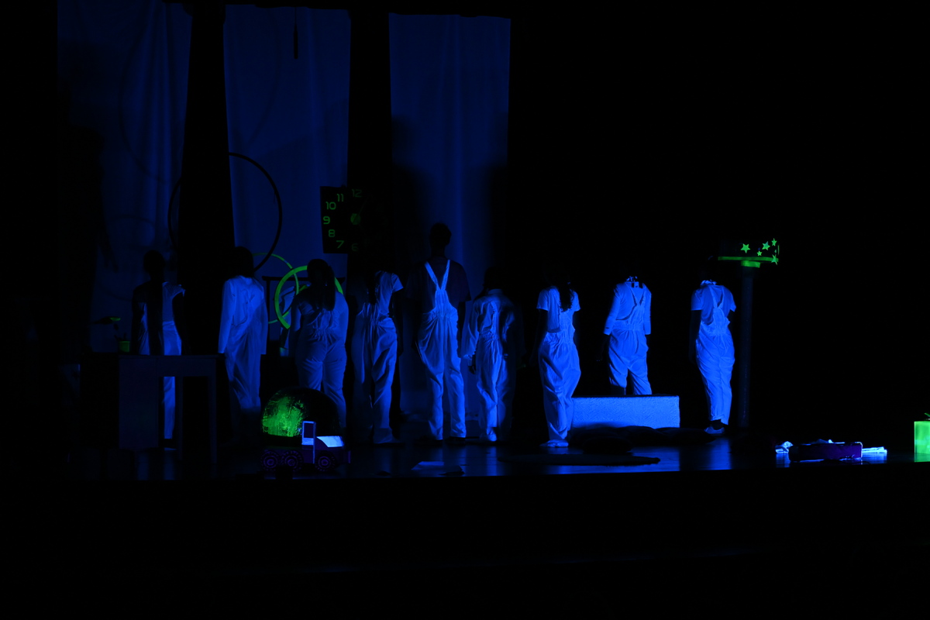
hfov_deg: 24.8
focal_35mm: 82
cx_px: 465
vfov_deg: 16.7
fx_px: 2118
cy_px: 310
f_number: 2.8
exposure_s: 1/160
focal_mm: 82
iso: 4000
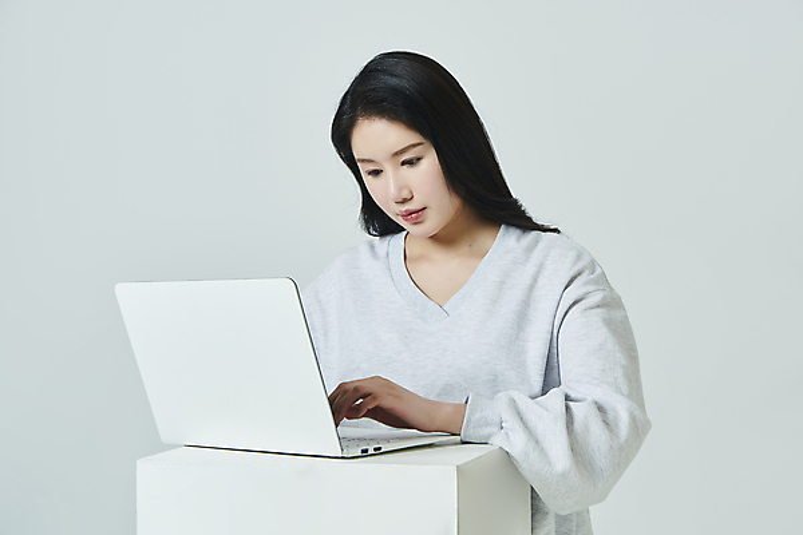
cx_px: 402
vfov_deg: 19.5
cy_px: 268
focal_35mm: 70
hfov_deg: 28.8
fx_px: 1561
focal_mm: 70
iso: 100
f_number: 11
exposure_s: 1/125
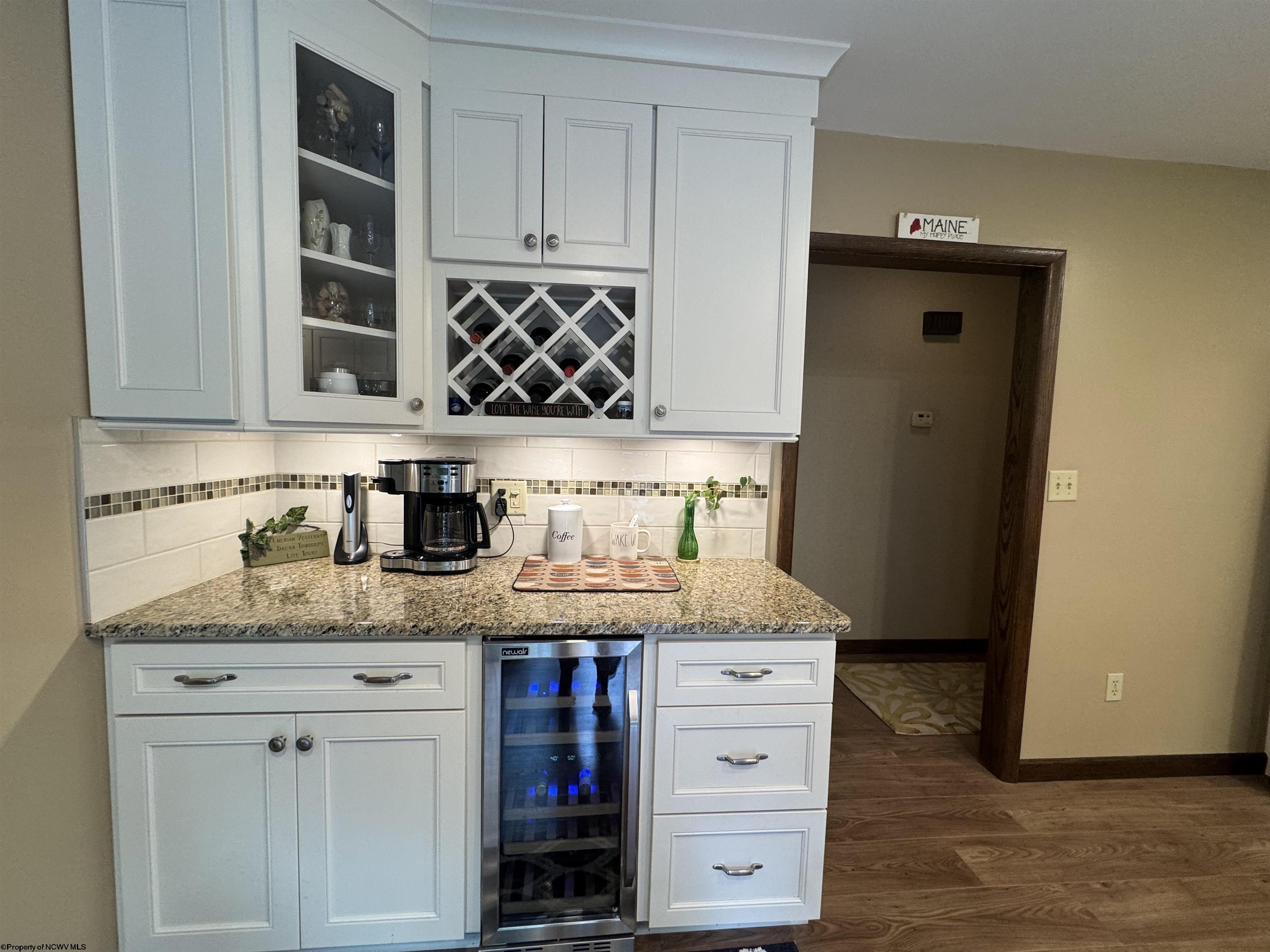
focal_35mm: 14
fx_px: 514
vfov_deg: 85.7
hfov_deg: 102.1
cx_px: 635
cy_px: 476
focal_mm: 2.22
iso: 160
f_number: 2.2
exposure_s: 1/60
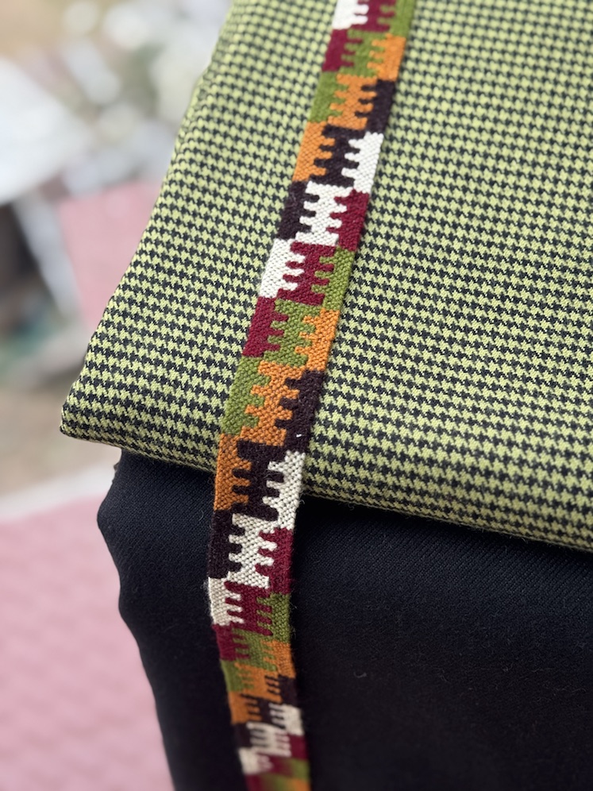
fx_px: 1096
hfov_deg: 30.3
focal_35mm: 48
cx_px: 296
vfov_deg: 39.7
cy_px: 396
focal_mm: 6.76
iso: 64
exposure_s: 1/358
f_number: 1.78
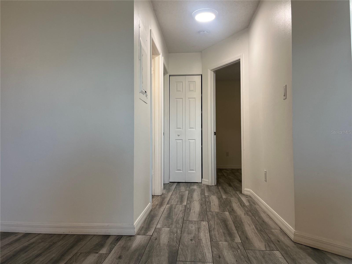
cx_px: 176
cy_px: 132
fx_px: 264
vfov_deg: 53.1
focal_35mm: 26
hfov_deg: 67.3
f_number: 1.6
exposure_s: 1/120
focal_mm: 5.1
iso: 100
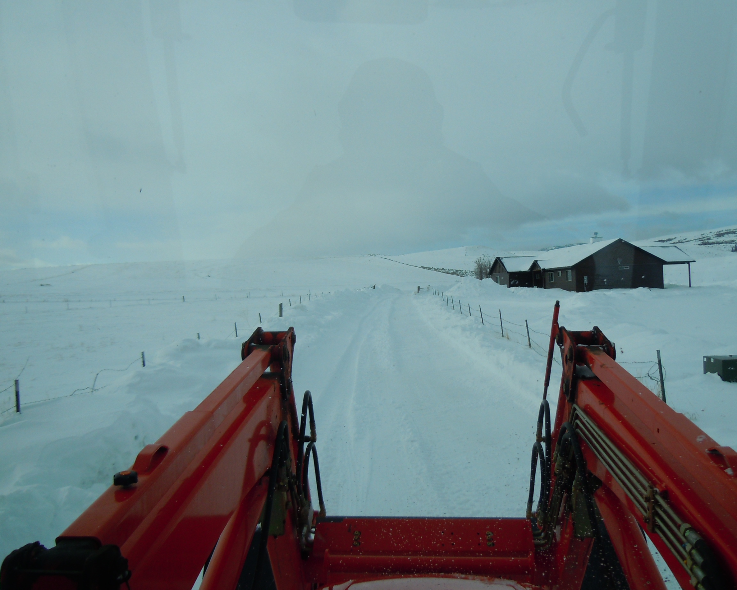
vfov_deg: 45.8
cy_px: 291
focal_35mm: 32
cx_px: 390
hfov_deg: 55.6
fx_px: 698
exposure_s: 1/500
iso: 100
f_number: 7
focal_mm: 5.4
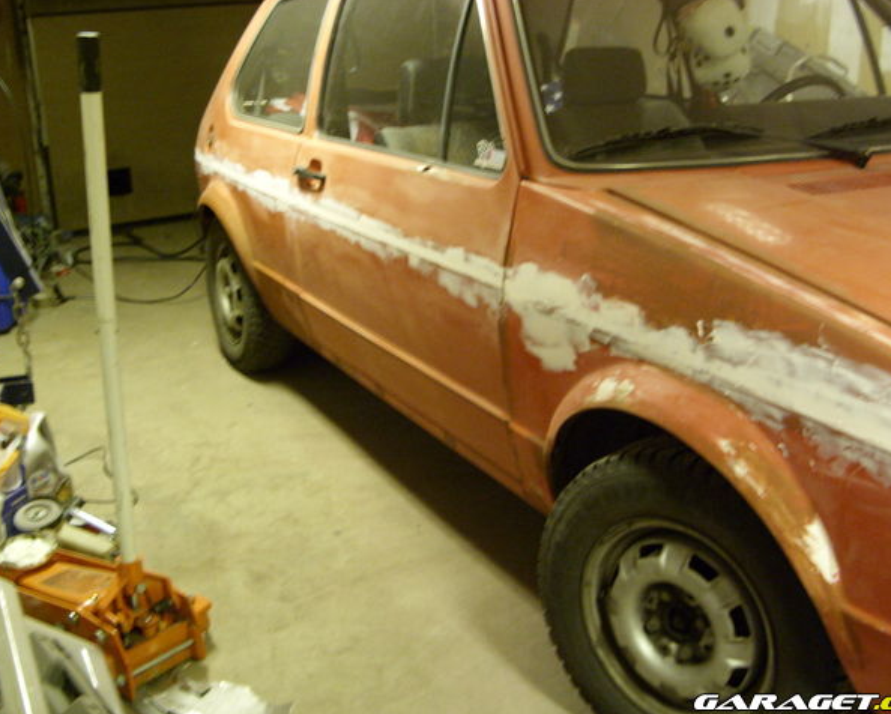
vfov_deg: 37.4
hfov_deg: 45.8
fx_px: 1055
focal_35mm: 40
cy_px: 356
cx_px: 470
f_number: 2.8
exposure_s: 1/8
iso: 300
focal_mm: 6.3
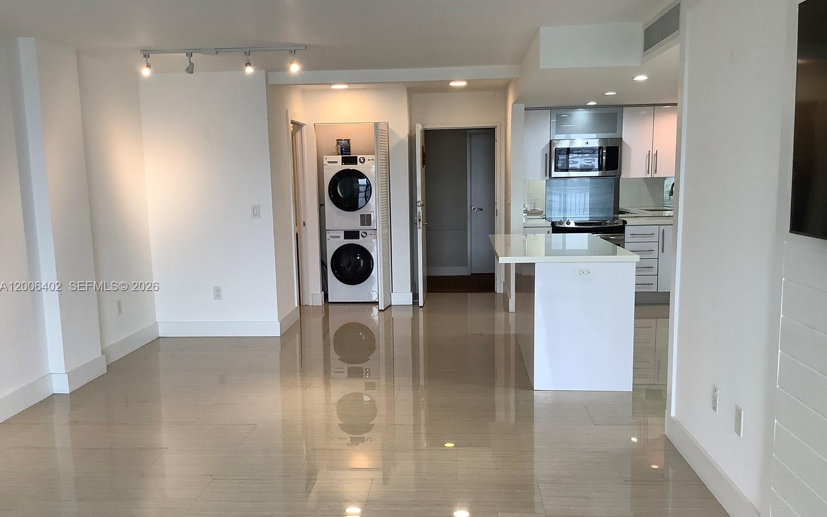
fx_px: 744
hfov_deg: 58.1
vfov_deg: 38.3
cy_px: 287
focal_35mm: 33
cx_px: 412
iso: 80
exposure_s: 1/120
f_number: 2.4
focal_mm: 3.3
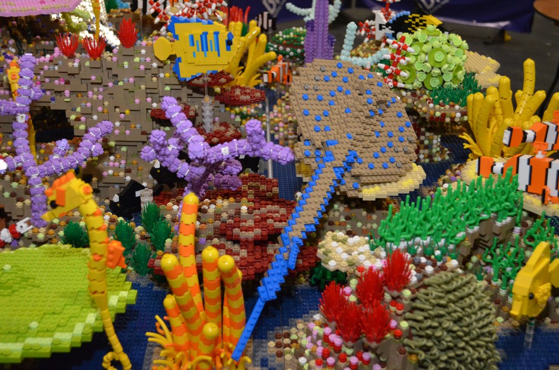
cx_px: 280
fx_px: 744
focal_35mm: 48
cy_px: 185
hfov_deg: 41.2
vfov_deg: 27.9
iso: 2200
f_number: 4.8
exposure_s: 1/60
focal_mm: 32
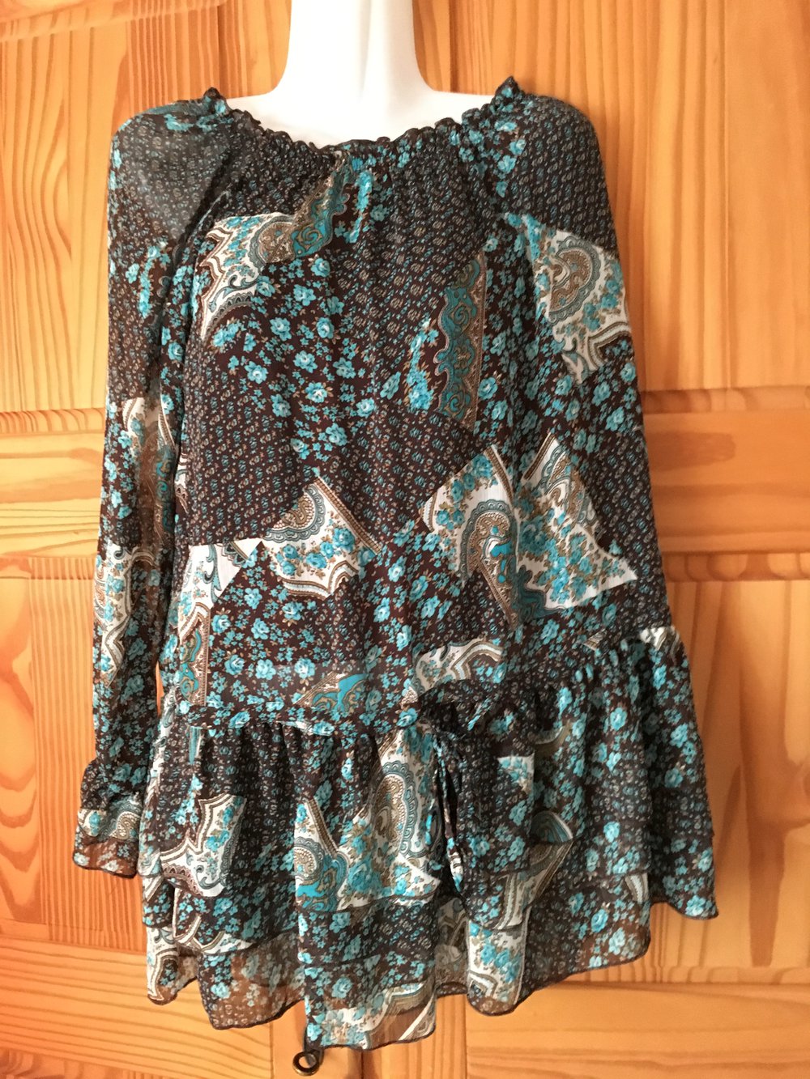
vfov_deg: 61.7
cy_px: 540
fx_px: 905
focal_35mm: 29
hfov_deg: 48.2
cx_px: 405
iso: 400
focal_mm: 4.15
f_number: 2.2
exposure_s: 1/17
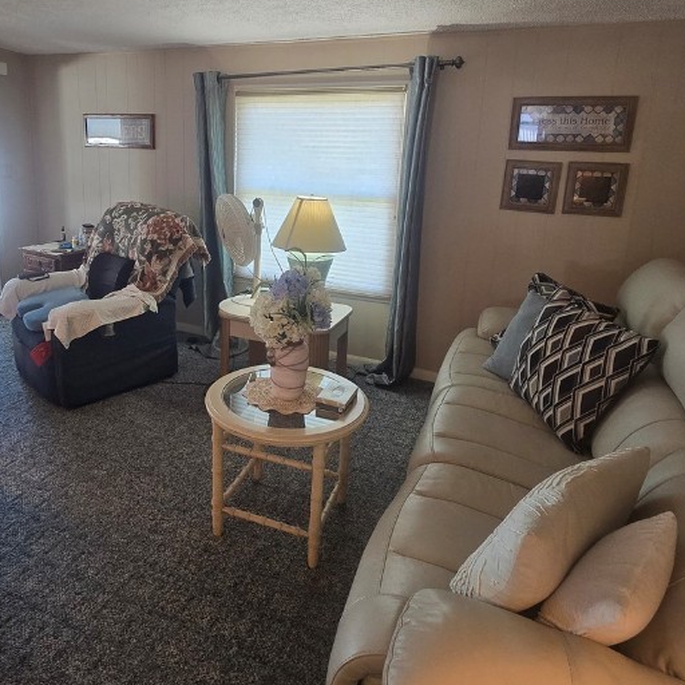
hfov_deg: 66.6
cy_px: 258
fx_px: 515
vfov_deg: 66.3
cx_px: 274
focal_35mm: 23
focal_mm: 2.2
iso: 200
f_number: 2.2
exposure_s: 1/60
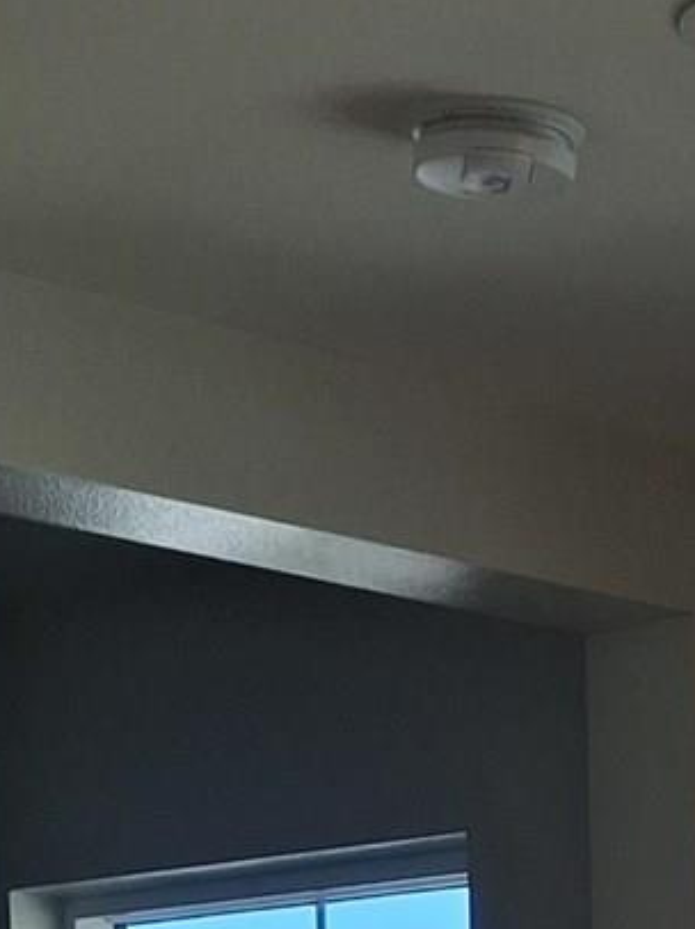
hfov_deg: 9.9
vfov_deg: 12.3
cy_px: 1849
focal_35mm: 142
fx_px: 3805
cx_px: 1251
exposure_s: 1/357
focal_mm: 4.69
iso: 32
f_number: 1.8
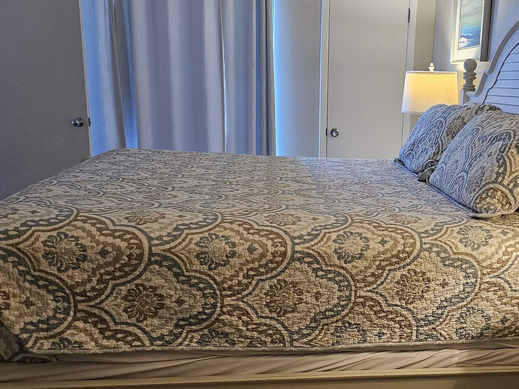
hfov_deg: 44.6
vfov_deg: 35.0
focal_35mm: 41
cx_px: 374
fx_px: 615
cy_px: 237
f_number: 1.7
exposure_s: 1/120
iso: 640
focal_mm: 6.3
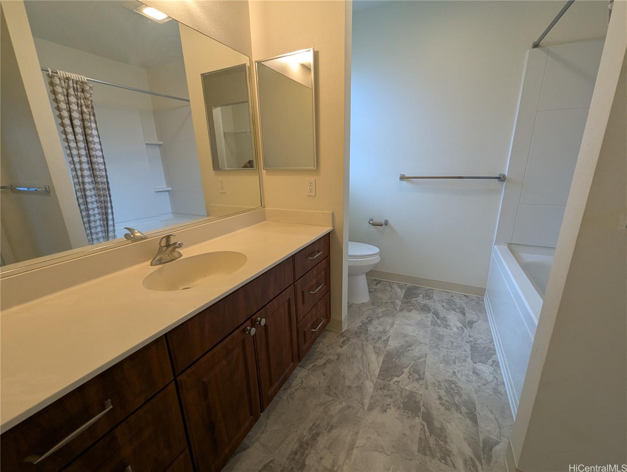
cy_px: 236
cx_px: 314
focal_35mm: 13
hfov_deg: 106.1
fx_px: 236
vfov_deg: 90.1
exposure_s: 1/60
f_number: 2.2
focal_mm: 1.95
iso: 127
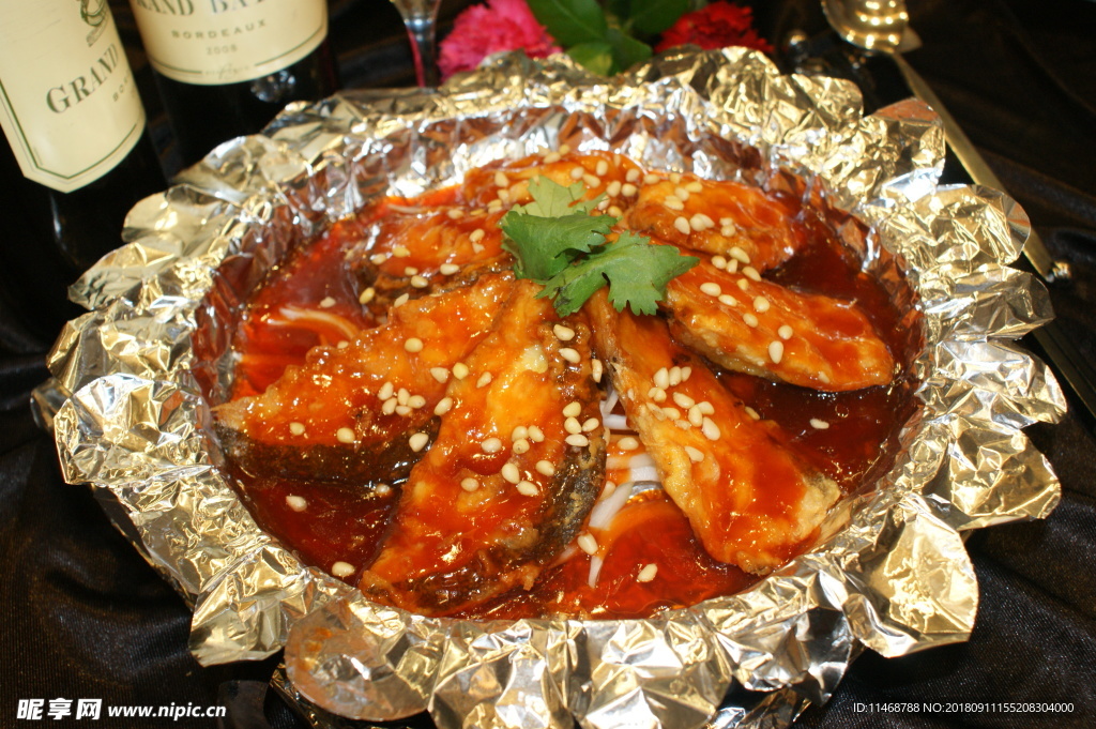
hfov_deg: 49.6
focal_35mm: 39
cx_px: 548
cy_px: 364
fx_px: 1186
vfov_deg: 34.2
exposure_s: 1/60
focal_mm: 26
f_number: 5.6
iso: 400
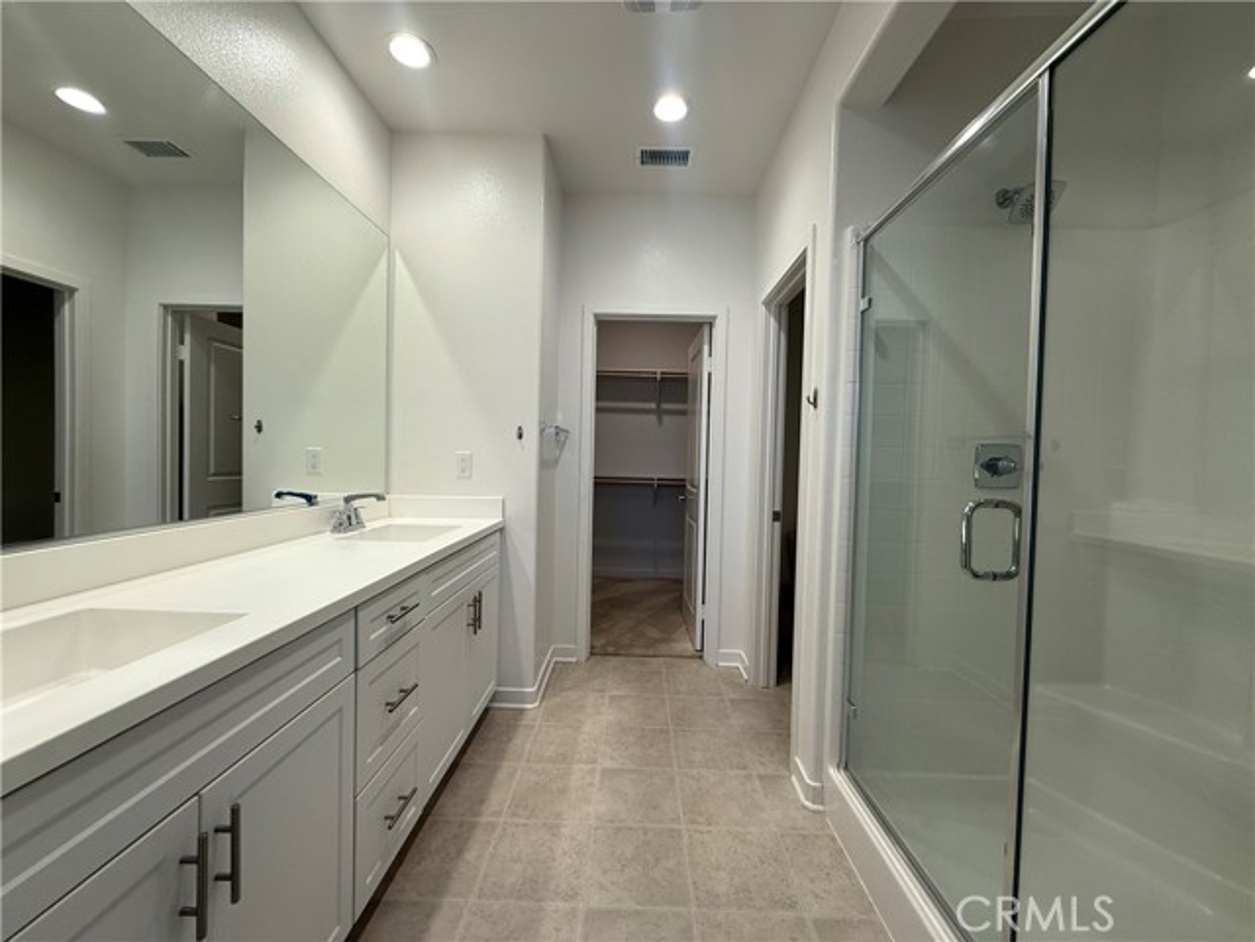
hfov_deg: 102.1
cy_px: 471
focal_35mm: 14
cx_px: 628
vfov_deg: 85.7
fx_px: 508
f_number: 2.2
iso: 100
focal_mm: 2.22
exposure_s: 1/120
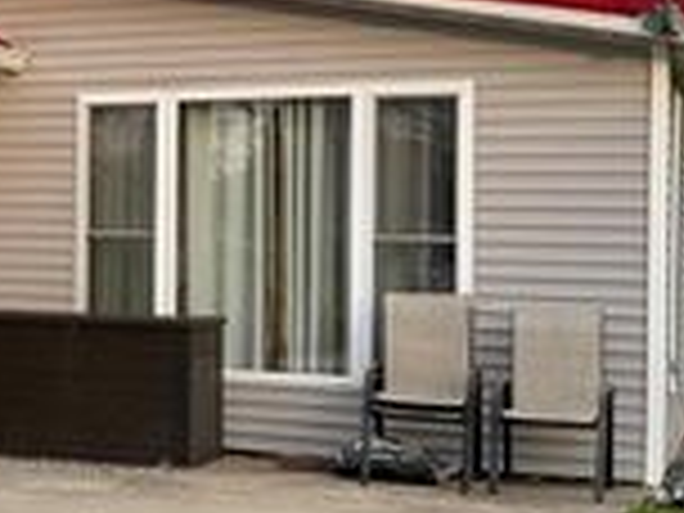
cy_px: 124
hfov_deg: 23.0
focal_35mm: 79
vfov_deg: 18.5
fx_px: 1561
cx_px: -99
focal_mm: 6.76
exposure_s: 1/689
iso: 80
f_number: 1.78
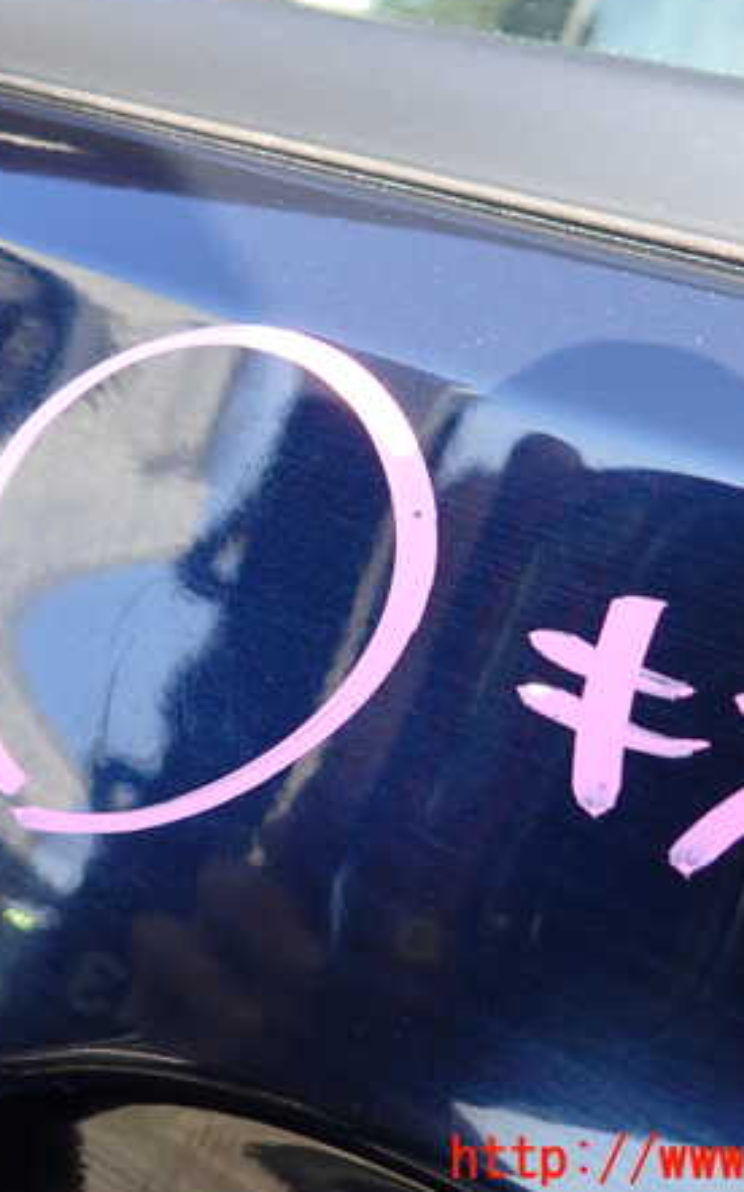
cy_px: 588
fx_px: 1169
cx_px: 251
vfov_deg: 54.0
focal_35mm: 36
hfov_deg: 35.0
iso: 100
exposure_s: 1/200
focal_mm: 4.5
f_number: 2
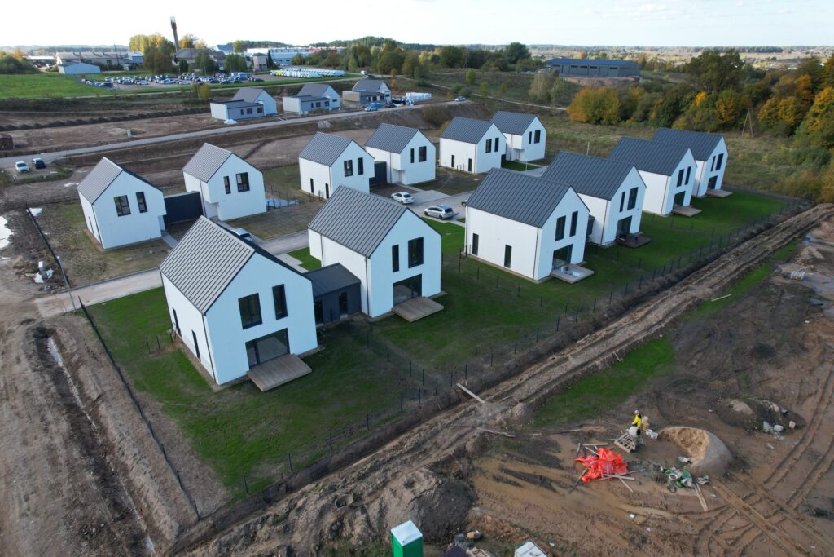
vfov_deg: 57.2
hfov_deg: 78.6
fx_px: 510
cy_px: 278
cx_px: 417
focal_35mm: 22
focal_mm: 8.38
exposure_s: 1/640
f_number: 2.8
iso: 130
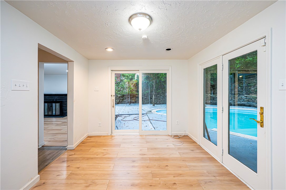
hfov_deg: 104.3
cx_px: 143
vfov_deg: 81.1
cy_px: 95
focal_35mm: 14
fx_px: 111
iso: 6400
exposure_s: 1/160
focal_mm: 14
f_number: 8
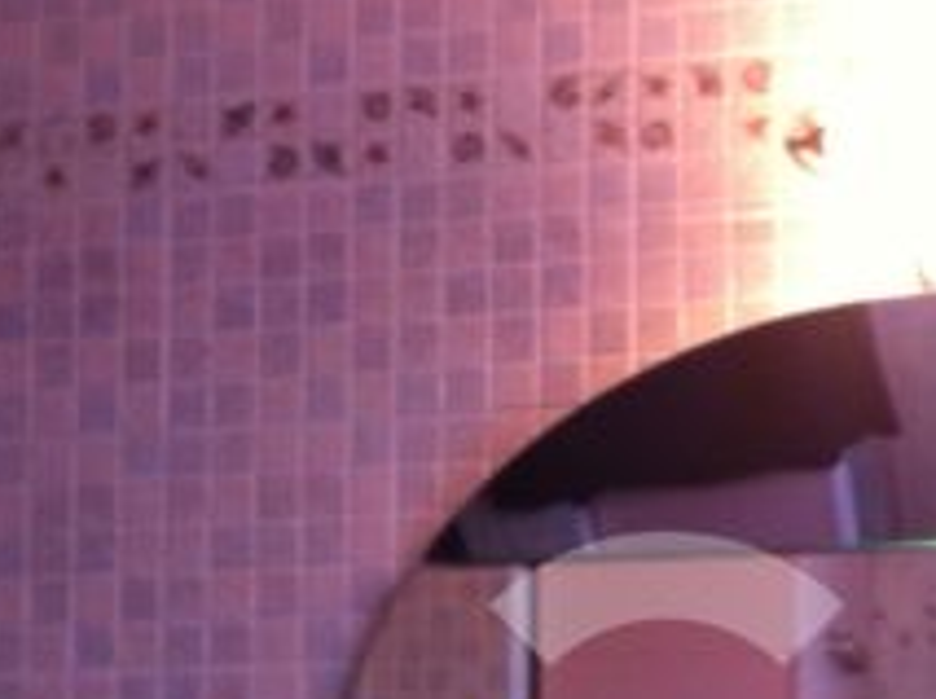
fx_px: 3131
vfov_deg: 12.3
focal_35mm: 116
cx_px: 679
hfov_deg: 16.9
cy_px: 932
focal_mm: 3.85
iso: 80
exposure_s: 1/17
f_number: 2.8
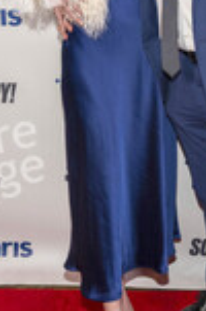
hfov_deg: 17.5
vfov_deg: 26.0
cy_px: 68
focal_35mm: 77
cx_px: 163
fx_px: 664
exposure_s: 1/200
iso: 800
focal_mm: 29
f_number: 5
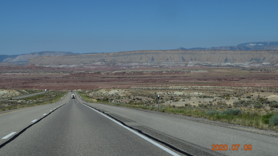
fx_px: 645
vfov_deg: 13.8
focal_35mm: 88
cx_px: 138
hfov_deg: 24.3
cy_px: 68
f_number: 11
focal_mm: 55
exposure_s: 1/500
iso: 200
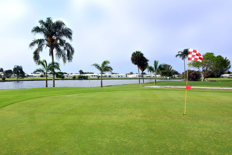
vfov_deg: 37.0
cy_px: 78
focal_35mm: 36
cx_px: 116
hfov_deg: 53.1
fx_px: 232
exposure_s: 1/500
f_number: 8
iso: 200
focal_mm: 24
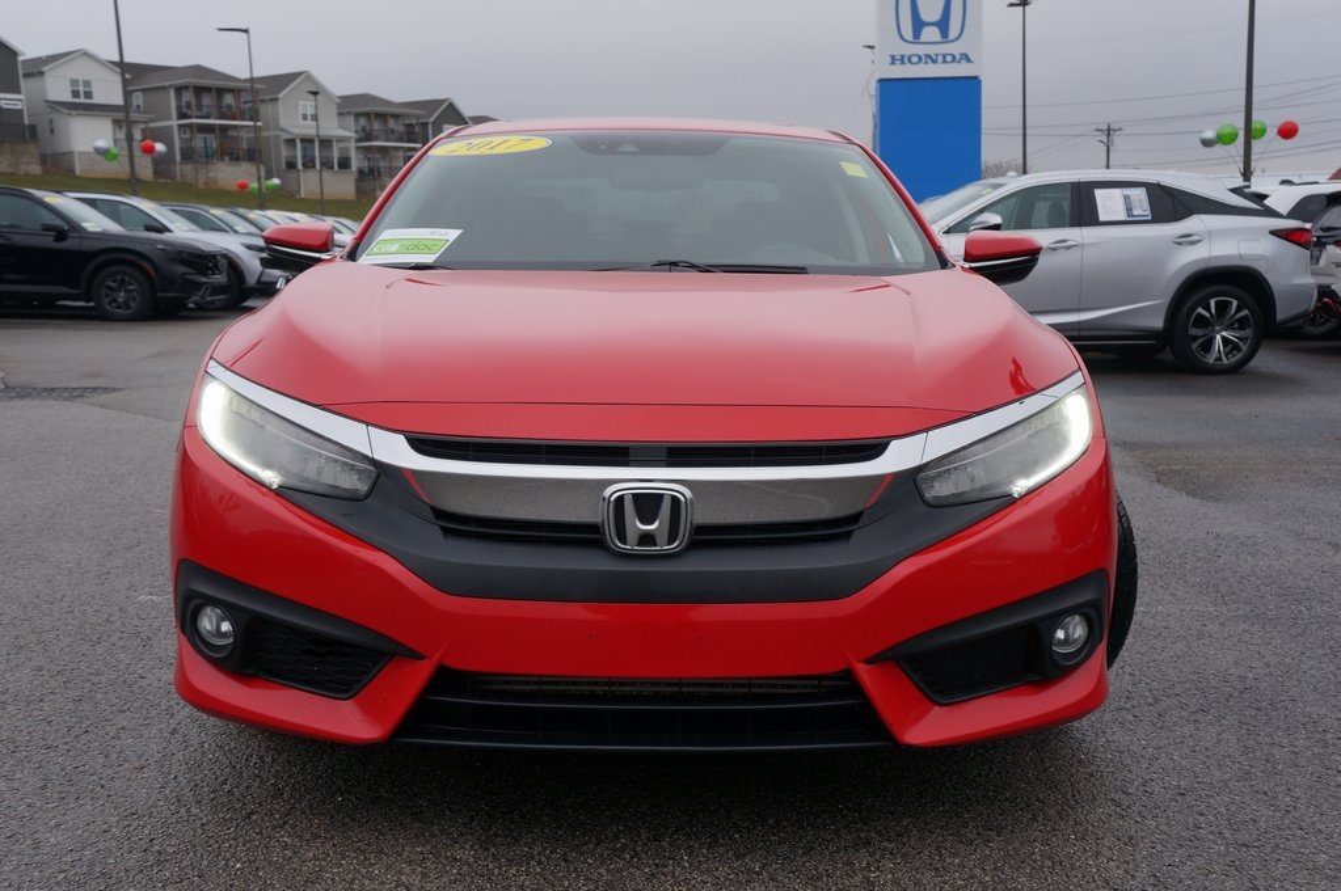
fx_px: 1340
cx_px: 670
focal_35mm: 36
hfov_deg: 53.2
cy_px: 446
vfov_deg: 36.8
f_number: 6.3
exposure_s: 1/80
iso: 100
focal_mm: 24
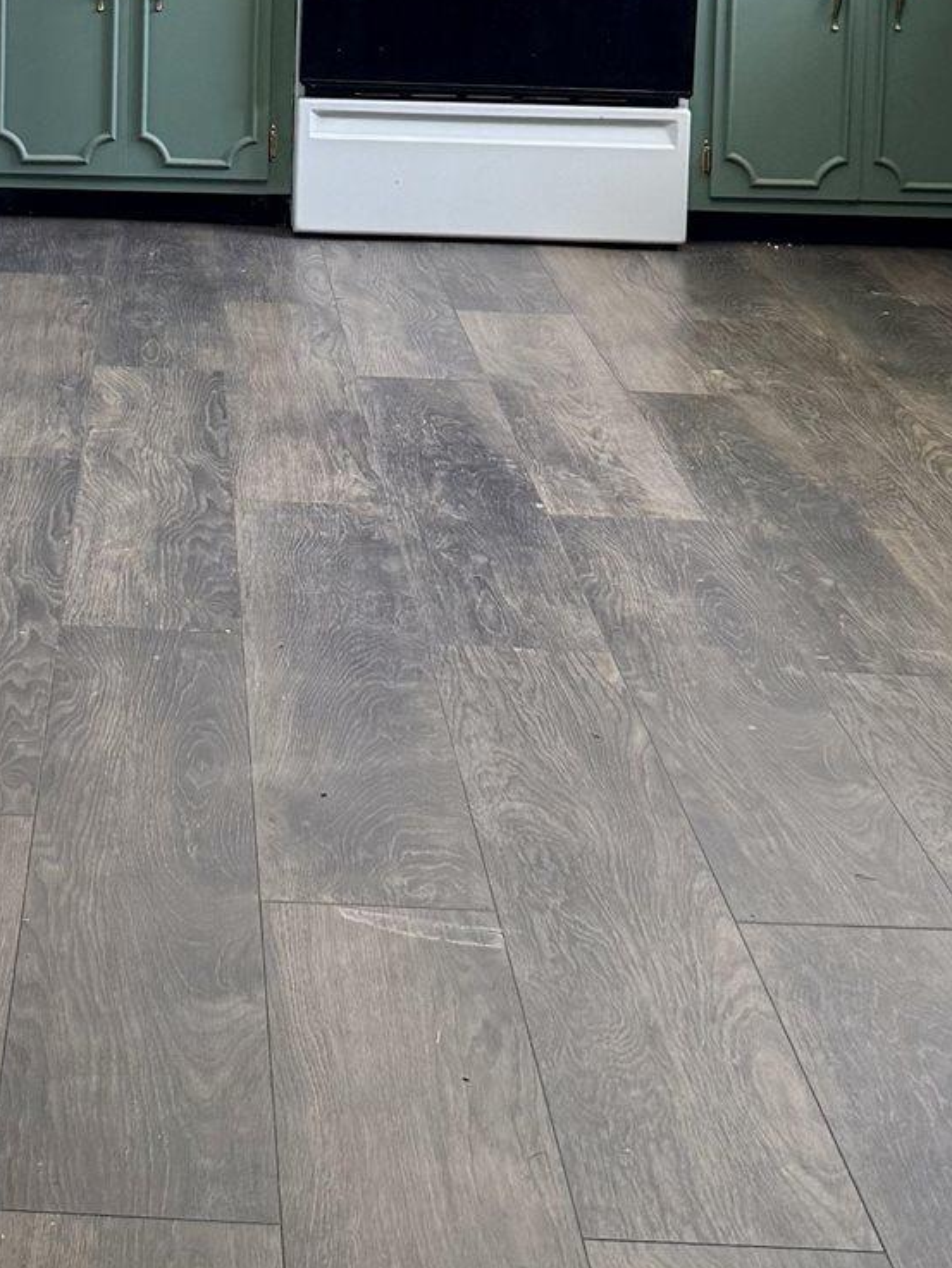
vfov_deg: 24.6
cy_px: -52
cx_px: 46
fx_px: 2749
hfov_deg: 19.2
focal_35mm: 75
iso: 125
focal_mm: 6.76
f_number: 1.78
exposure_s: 1/120
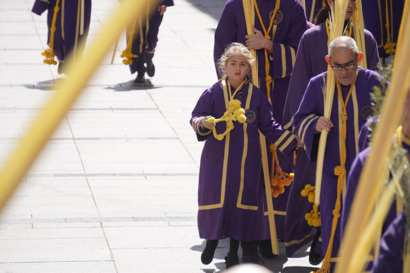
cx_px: 205
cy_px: 136
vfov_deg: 4.6
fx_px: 3416
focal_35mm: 300
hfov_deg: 6.9
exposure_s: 1/320
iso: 125
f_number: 6.3
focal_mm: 200
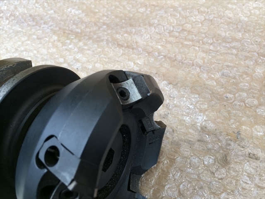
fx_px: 222
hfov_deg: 61.7
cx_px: 132
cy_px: 100
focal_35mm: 29
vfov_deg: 48.2
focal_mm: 4.15
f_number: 2.2
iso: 64
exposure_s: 1/30
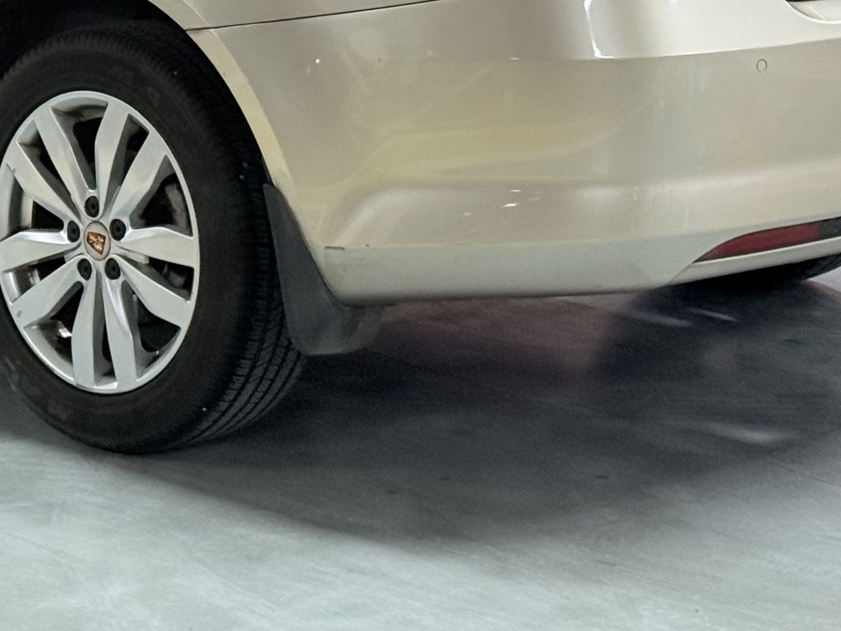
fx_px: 3207
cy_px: -156
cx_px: 167
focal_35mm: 132
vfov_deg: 11.0
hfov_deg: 14.8
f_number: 1.78
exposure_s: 1/50
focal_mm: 6.76
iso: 125
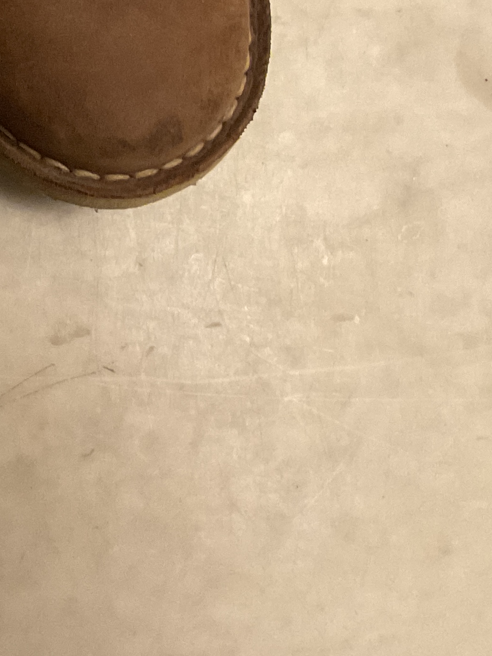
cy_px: -47
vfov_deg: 21.9
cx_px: -330
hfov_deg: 15.5
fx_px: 1611
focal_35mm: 85
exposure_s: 1/50
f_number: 1.8
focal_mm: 3
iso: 250
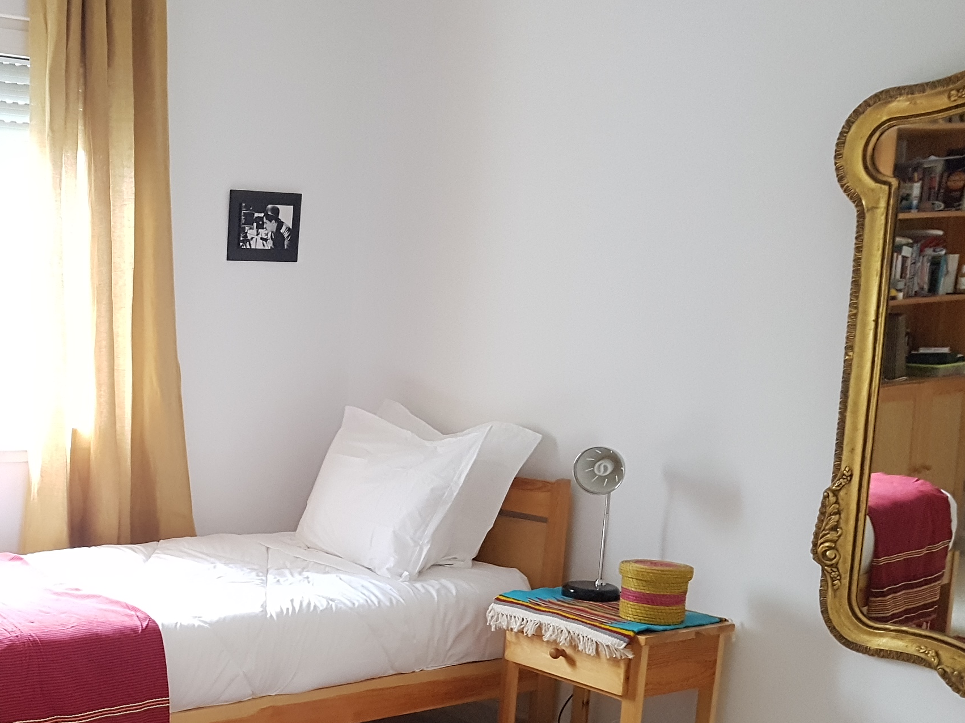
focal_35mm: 44
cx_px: 188
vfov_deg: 32.2
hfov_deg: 41.1
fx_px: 1226
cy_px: 545
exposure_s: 1/50
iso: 640
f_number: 1.7
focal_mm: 4.2
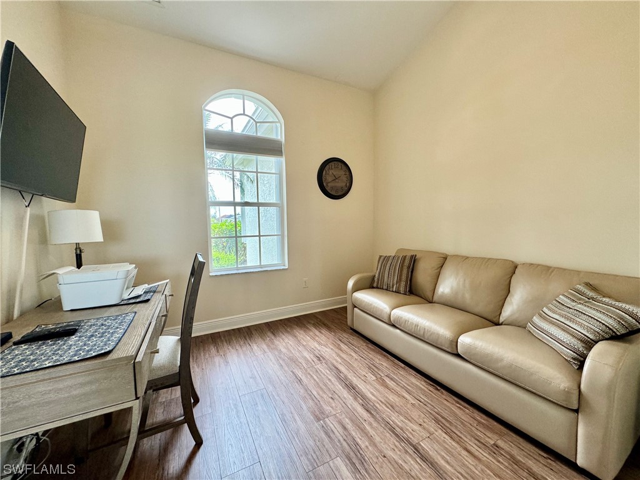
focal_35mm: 14
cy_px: 240
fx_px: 259
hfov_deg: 102.1
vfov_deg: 85.7
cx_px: 320
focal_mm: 2.22
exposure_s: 1/120
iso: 200
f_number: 2.2
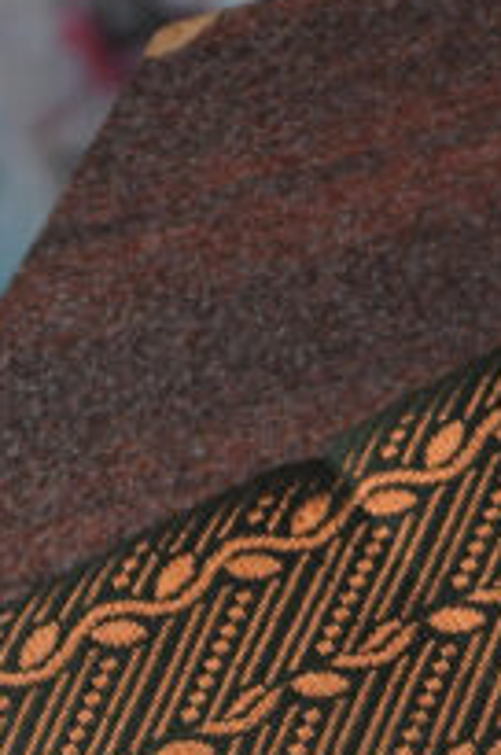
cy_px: 1370
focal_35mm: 396
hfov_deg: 3.5
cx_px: 652
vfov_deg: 5.1
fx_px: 8294
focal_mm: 60
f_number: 5
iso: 2000
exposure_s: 1/160
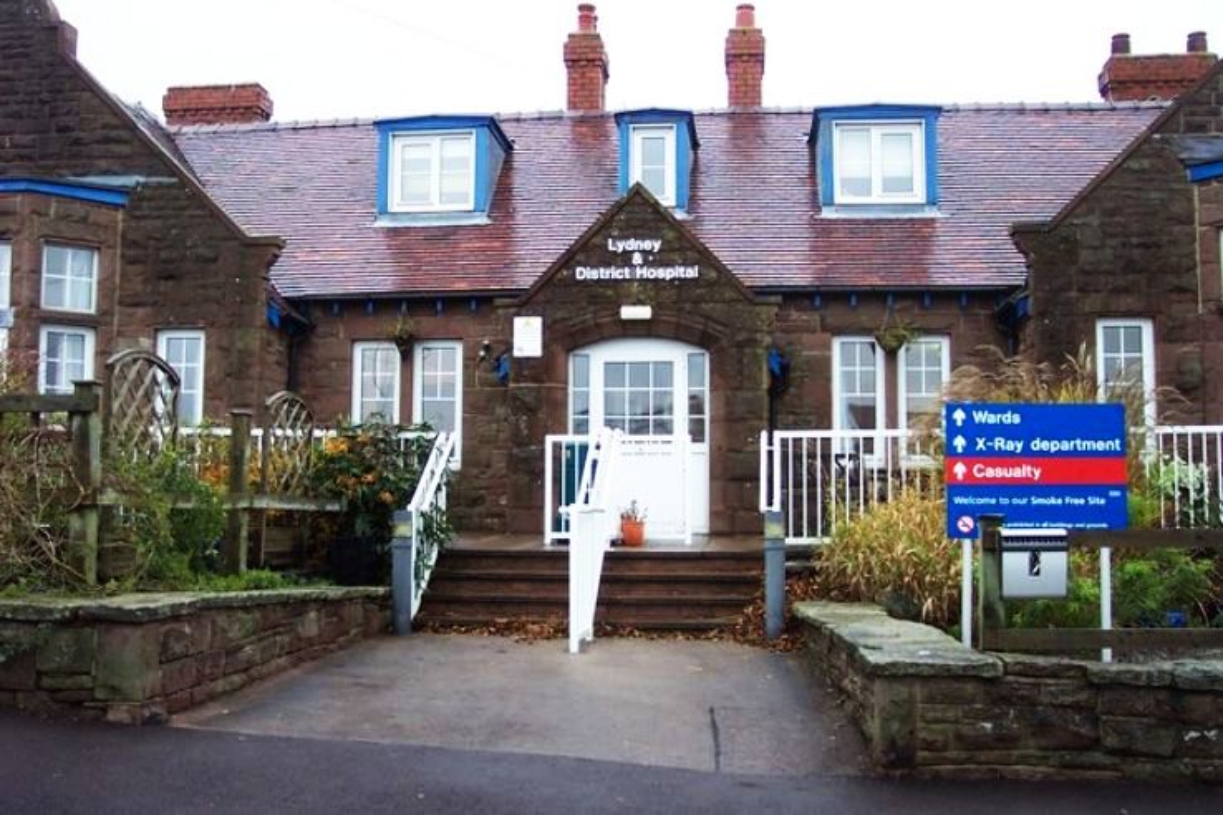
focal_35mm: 38
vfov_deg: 35.1
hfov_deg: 50.7
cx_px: 612
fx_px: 1291
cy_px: 408
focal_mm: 8
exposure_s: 1/125
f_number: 2.8
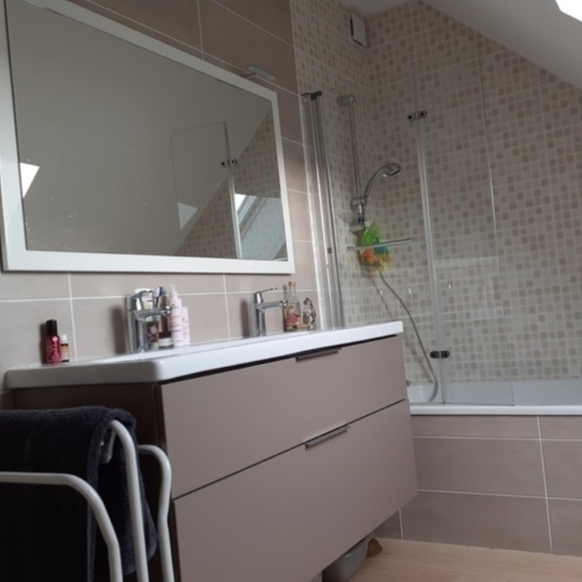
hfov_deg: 50.4
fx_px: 609
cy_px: 291
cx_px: 374
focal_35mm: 32
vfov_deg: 51.1
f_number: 1.9
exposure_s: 1/50
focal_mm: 3.6
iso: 50
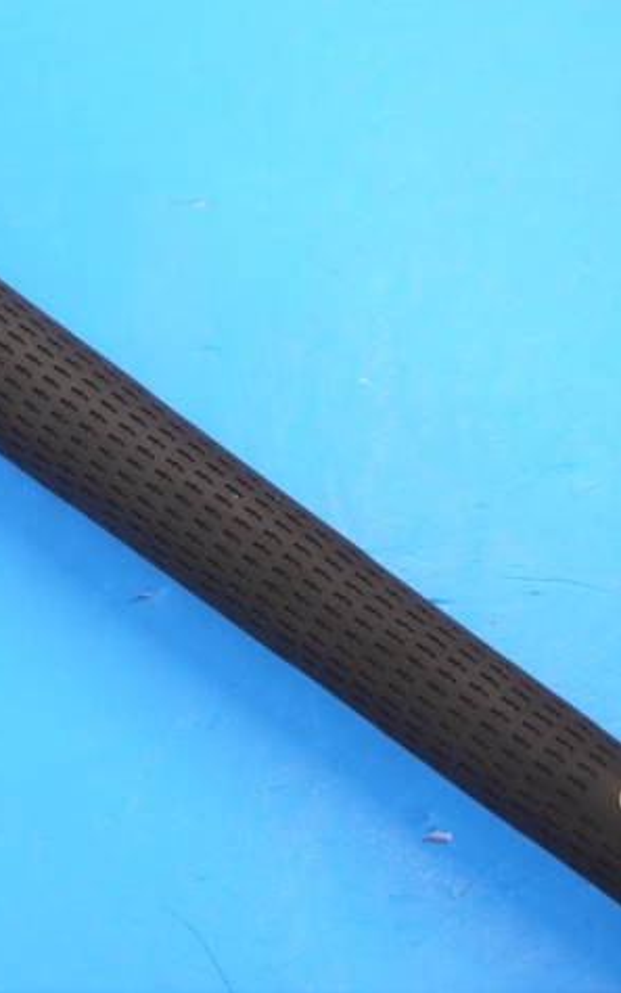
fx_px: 3248
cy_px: 495
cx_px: 255
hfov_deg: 10.9
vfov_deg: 17.4
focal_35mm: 120
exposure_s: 1/80
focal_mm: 42
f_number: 5.6
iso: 800
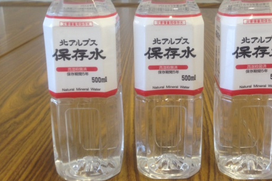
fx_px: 355
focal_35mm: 47
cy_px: 61
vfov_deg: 28.5
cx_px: 160
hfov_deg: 41.7
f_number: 2.4
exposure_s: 1/20
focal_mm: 4.13
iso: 64
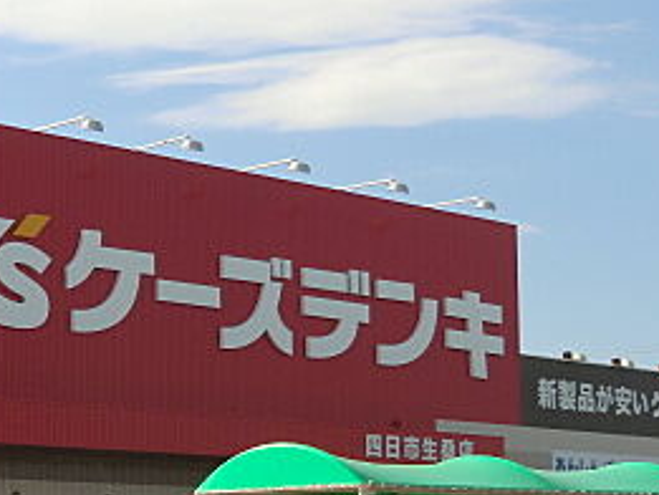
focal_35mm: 98
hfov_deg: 19.6
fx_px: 1867
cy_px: 503
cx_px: 45
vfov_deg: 14.8
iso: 64
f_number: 3.8
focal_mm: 7.1
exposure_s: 1/640
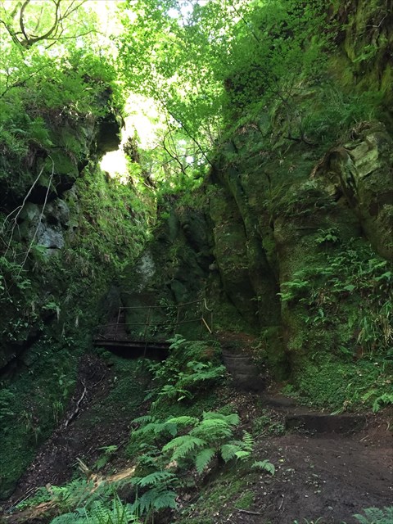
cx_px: 196
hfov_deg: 48.2
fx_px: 439
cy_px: 262
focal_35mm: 29
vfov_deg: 61.7
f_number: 2.2
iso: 125
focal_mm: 4.15
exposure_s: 1/30
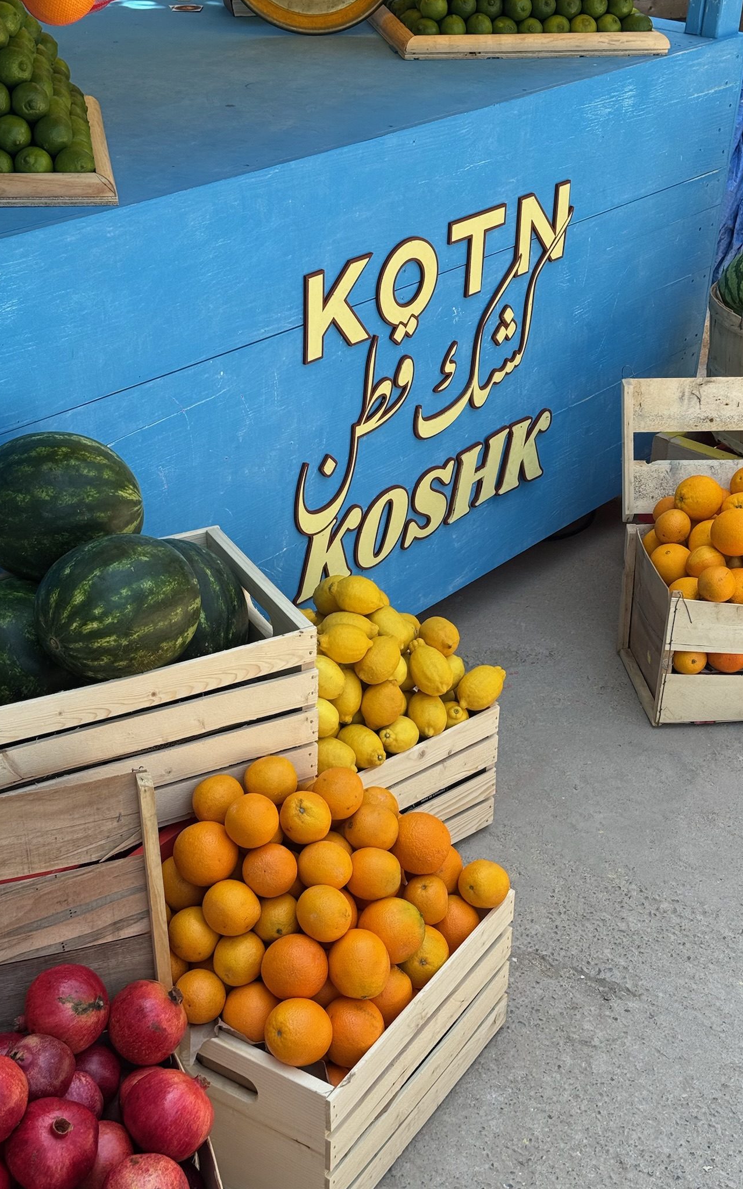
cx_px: 348
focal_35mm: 51
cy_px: 594
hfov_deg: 25.3
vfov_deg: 39.6
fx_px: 1652
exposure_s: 1/1027
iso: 64
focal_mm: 6.76
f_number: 1.78
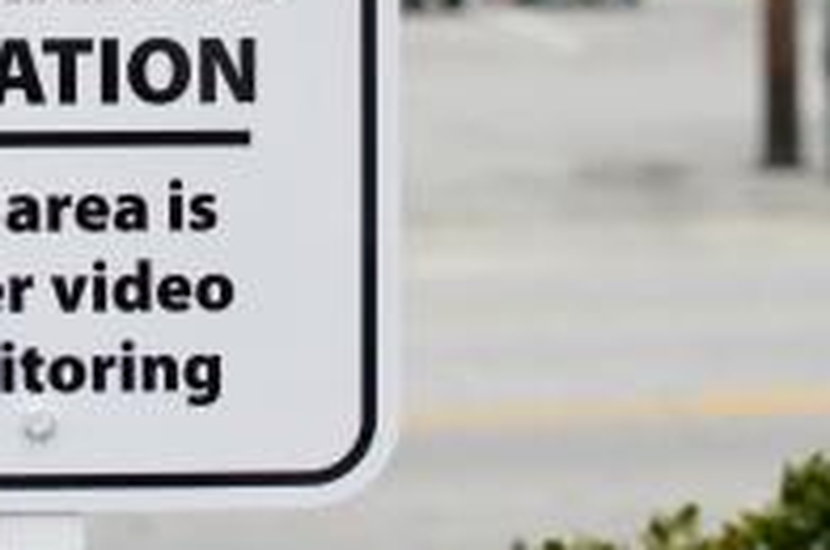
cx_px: 25
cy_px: -38
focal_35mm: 120
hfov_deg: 16.7
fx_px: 2765
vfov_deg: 11.2
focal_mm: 35
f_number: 3.5
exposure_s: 1/4000
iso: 6400
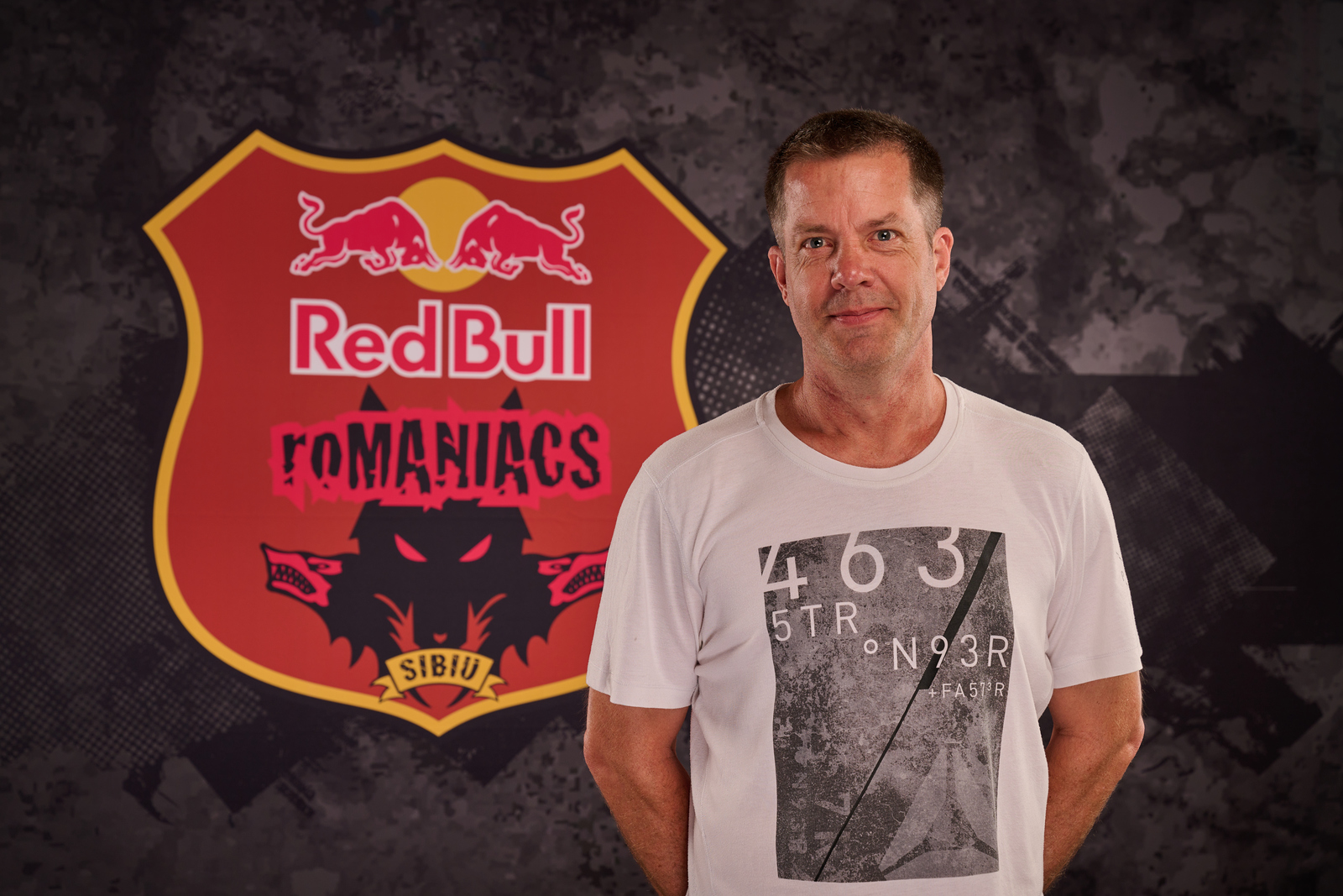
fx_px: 2126
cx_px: 672
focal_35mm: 57
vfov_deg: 23.8
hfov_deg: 35.1
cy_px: 448
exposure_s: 1/500
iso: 100
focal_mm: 57
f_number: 5
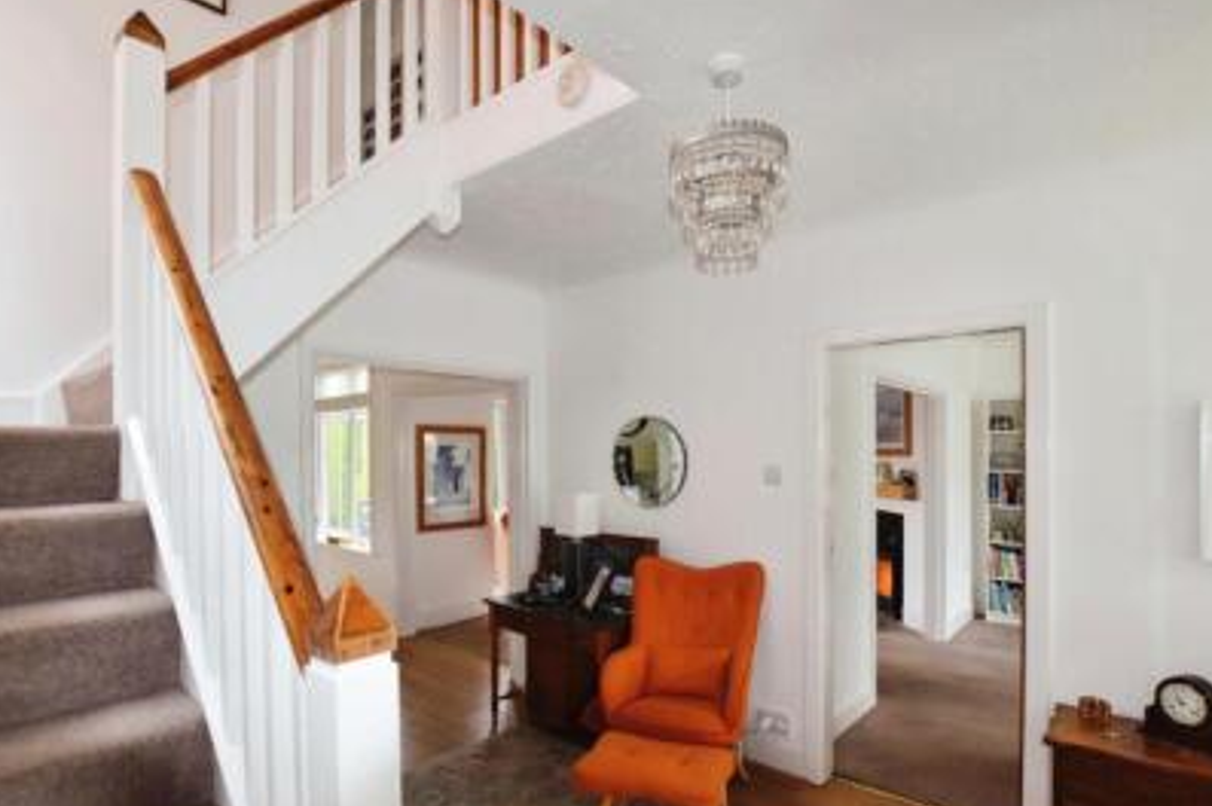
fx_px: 605
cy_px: 444
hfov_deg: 90.0
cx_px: 604
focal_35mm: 18
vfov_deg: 67.1
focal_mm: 10
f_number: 5
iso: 800
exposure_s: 1/100
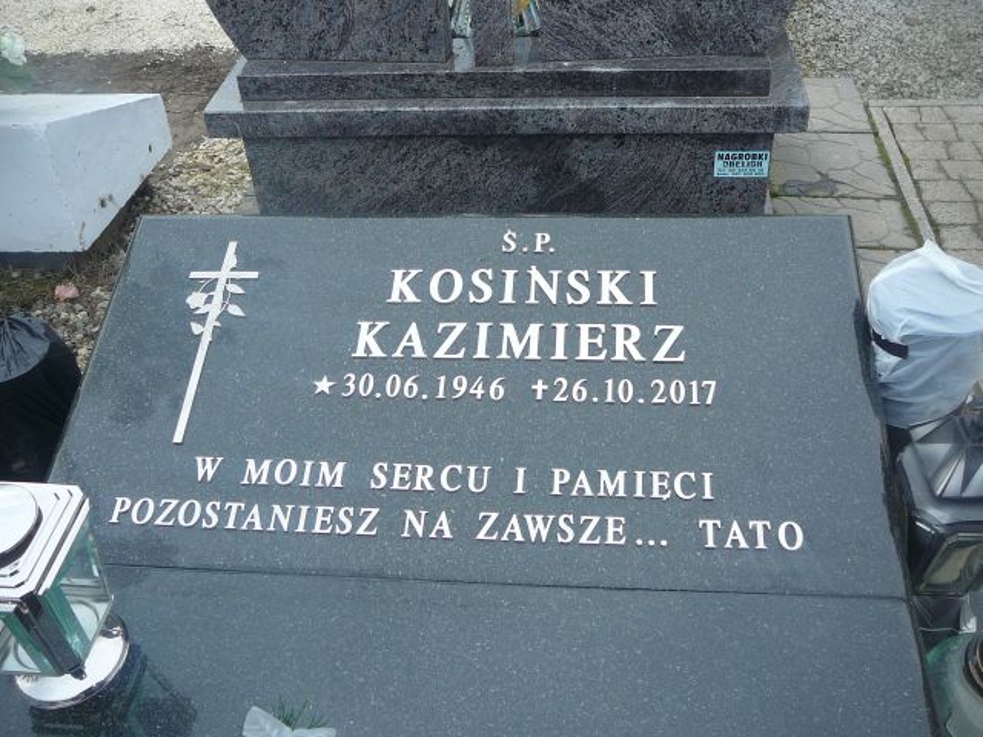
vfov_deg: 40.7
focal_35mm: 35
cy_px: 368
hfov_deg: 52.6
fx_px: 994
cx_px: 492
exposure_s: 1/60
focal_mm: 5.2
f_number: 2.8
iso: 80
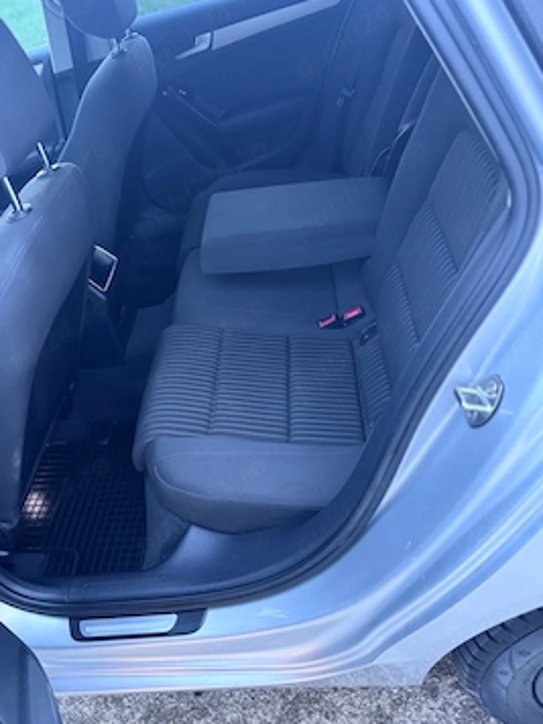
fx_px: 565
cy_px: 372
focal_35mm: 27
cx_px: 242
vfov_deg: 65.3
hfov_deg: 51.3
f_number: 1.78
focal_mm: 6.76
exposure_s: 1/50
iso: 800
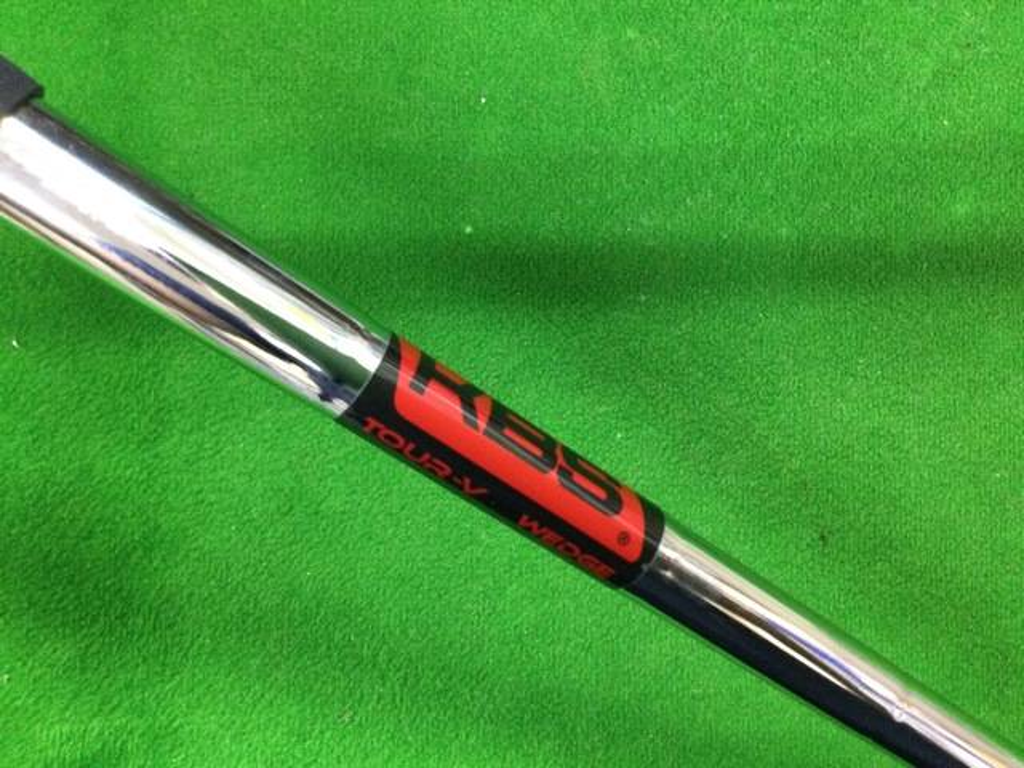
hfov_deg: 58.4
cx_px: 512
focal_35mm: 31
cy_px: 384
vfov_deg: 45.4
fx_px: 917
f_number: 2.4
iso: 200
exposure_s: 1/20
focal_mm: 3.3
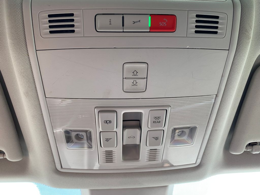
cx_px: 130
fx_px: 195
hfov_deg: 67.3
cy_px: 98
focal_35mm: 26
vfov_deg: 53.1
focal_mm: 4.25
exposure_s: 1/122
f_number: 1.8
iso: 25
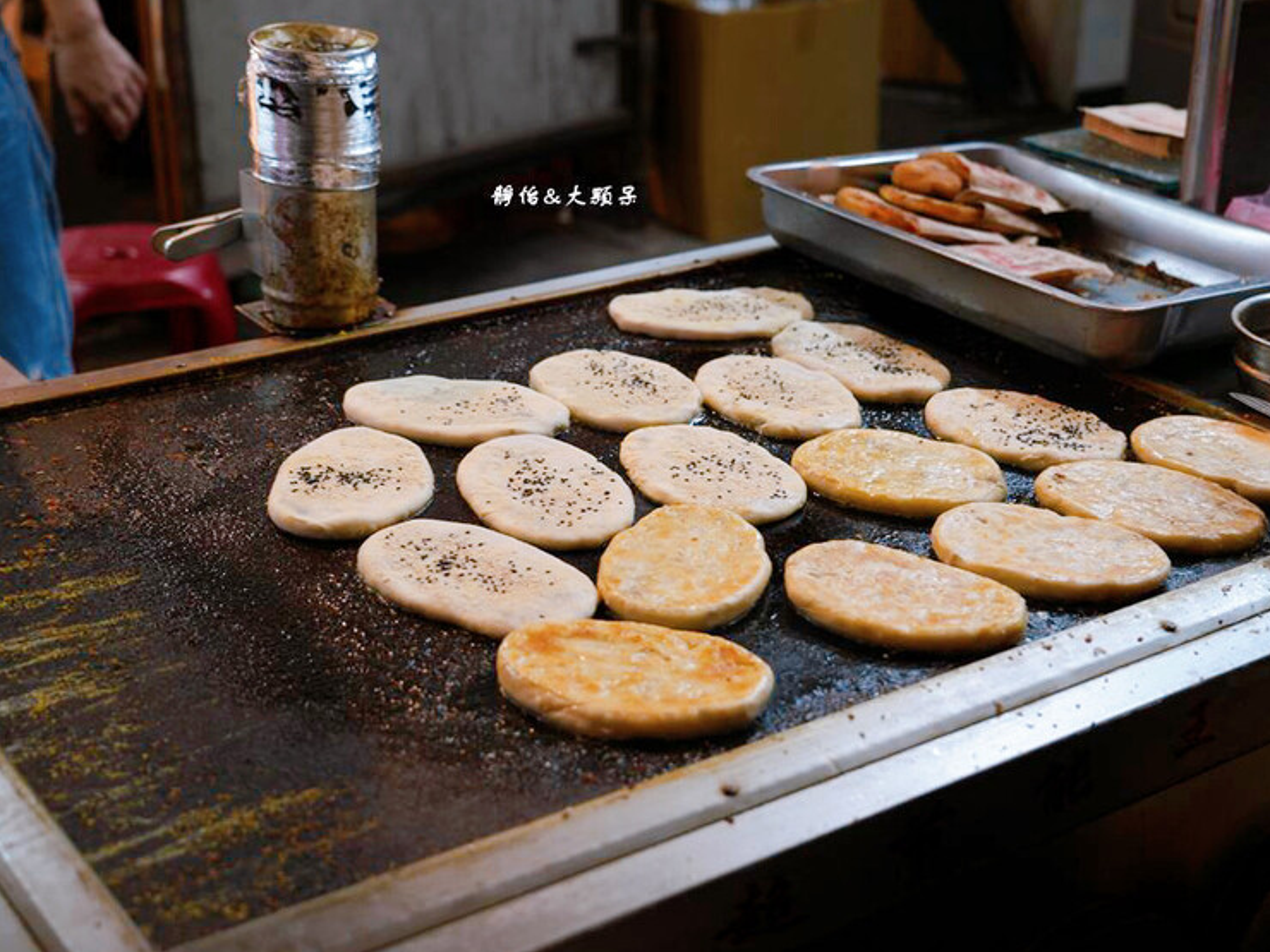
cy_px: 479
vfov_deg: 27.5
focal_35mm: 53
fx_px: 1944
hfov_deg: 36.1
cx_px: 688
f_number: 4
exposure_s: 1/50
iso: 400
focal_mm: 48
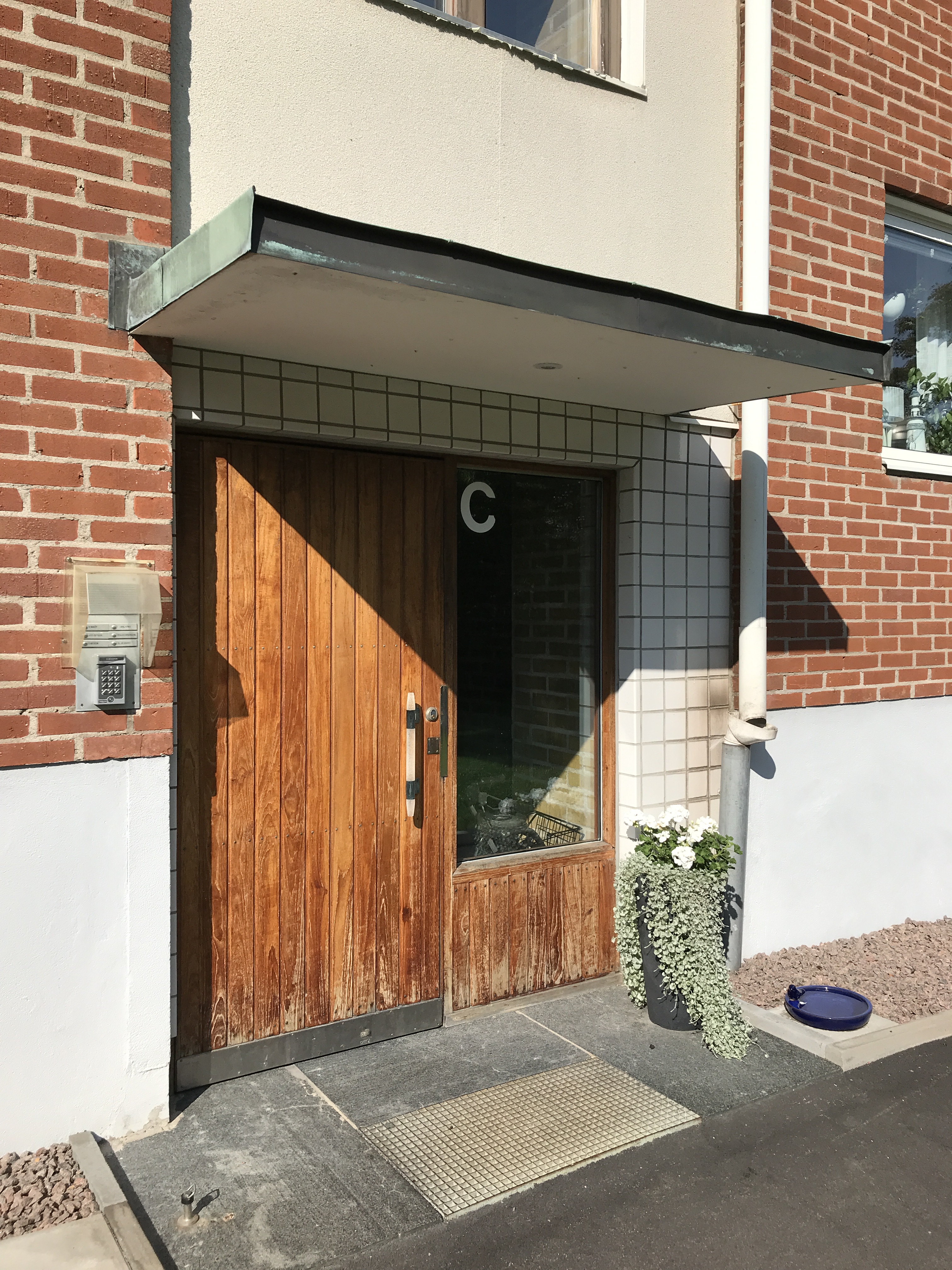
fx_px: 1027
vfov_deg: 63.4
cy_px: 635
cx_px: 476
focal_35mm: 28
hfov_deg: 49.7
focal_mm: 3.99
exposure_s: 1/2660
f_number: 1.8
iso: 20
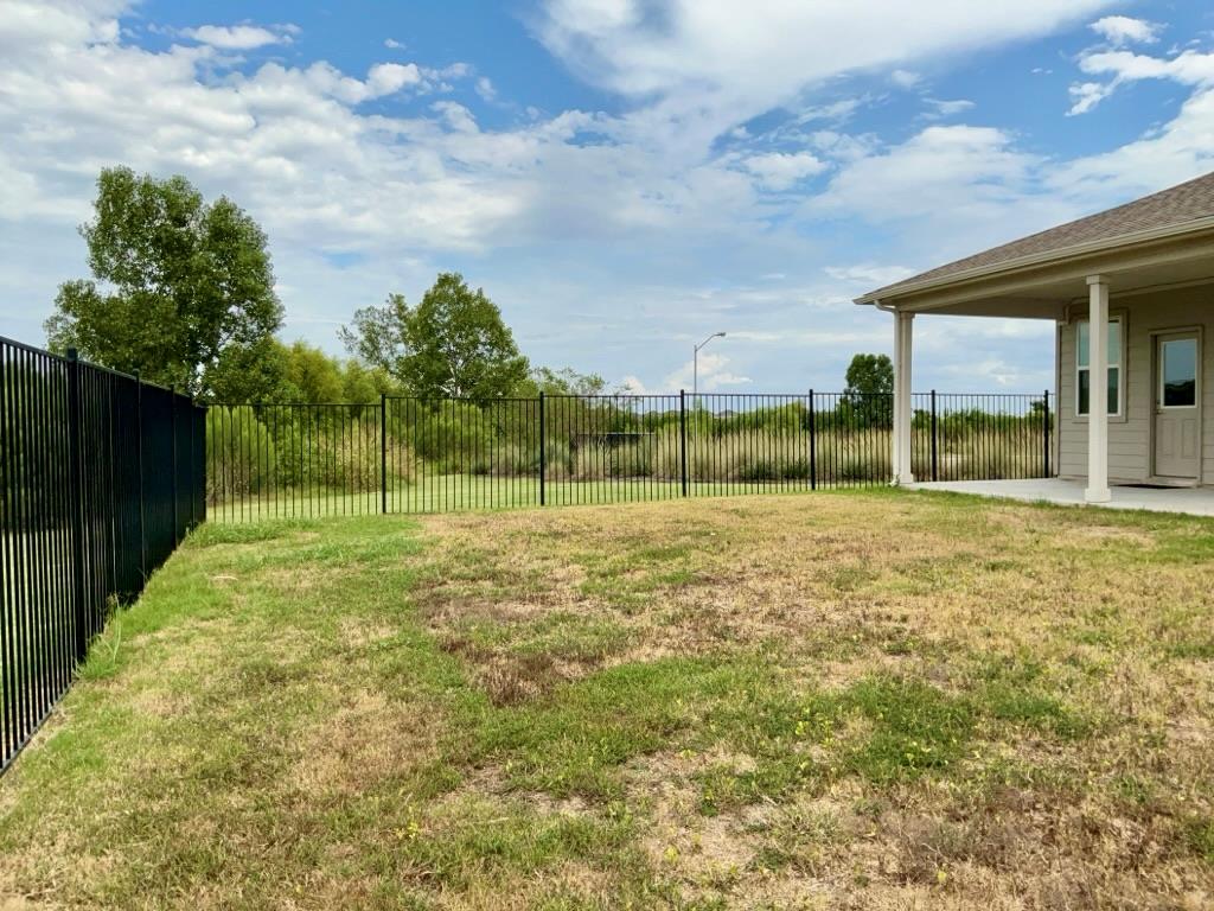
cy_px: 456
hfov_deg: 65.3
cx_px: 607
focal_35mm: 27
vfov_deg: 51.4
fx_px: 947
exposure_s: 1/1675
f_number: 1.8
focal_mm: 3
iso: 25
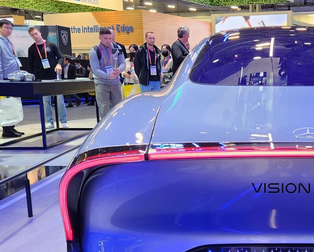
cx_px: 290
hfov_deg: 32.8
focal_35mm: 54
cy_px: 174
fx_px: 502
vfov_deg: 27.9
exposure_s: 1/100
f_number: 1.8
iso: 200
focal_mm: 5.4
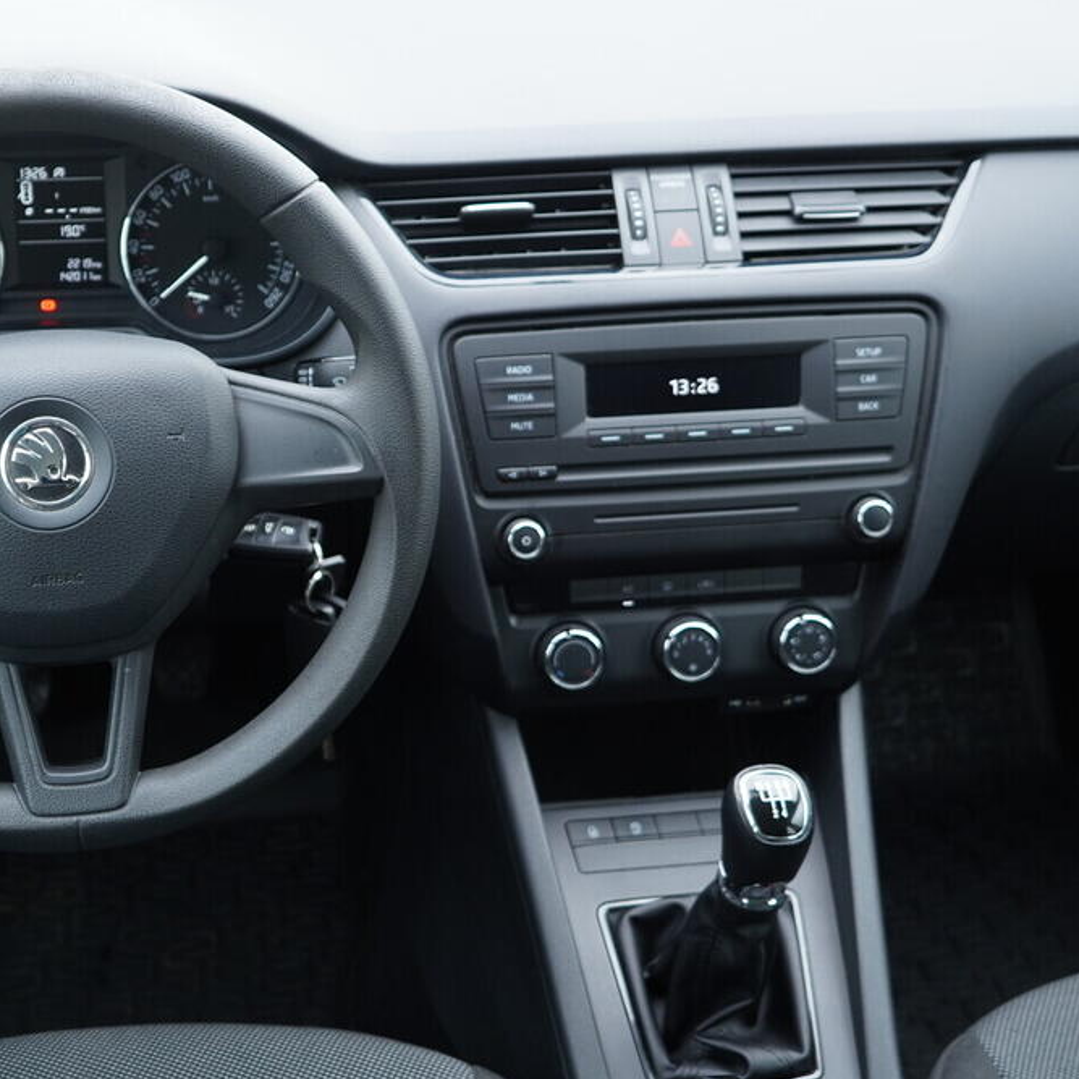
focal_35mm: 47
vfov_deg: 36.1
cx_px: 309
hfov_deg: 35.5
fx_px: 1657
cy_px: 535
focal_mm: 24
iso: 400
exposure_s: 1/40
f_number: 2.8
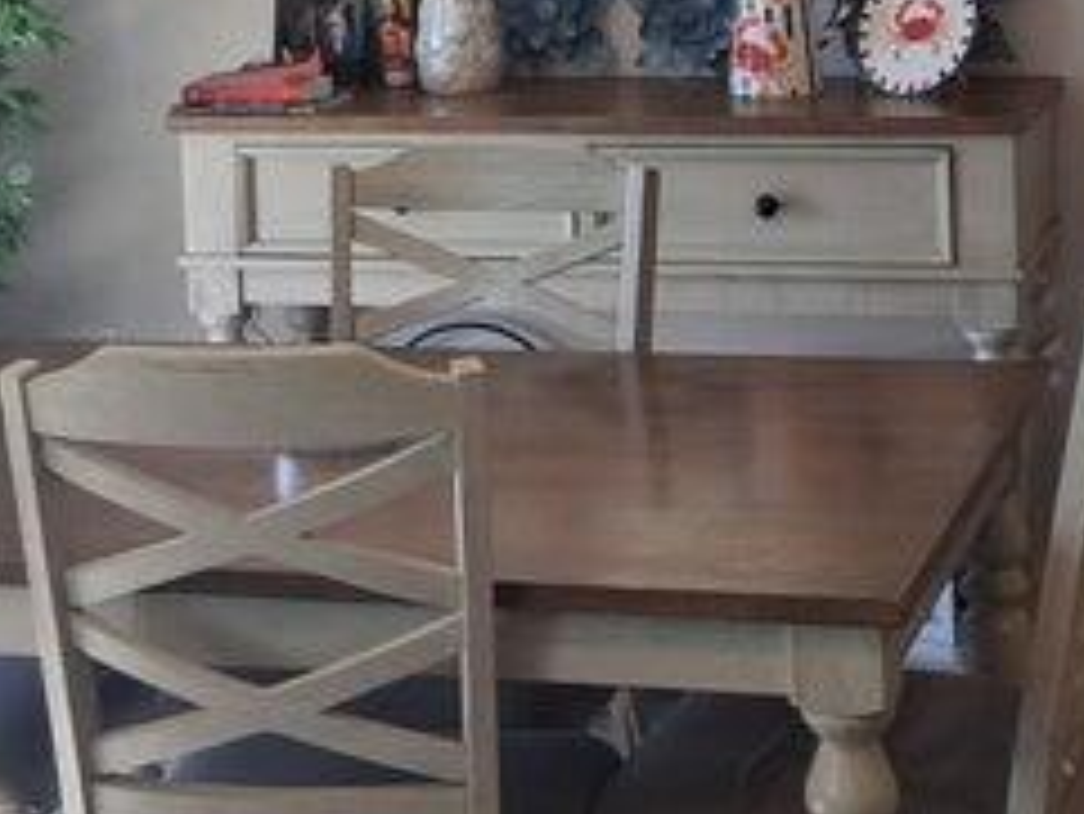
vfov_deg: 15.6
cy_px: -112
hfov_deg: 21.3
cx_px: 618
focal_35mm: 92
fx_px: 2882
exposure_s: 1/120
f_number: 1.8
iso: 64
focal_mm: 3.98
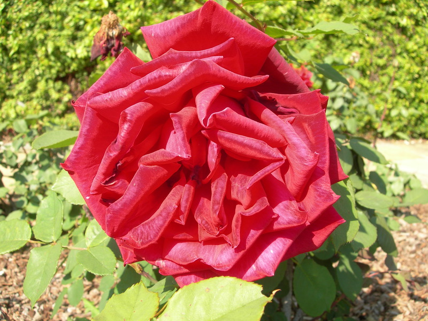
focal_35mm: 38
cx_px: 214
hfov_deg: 49.0
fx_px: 470
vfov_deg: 37.7
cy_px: 160
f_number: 4.8
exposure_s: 1/163
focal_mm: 7.8
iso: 50
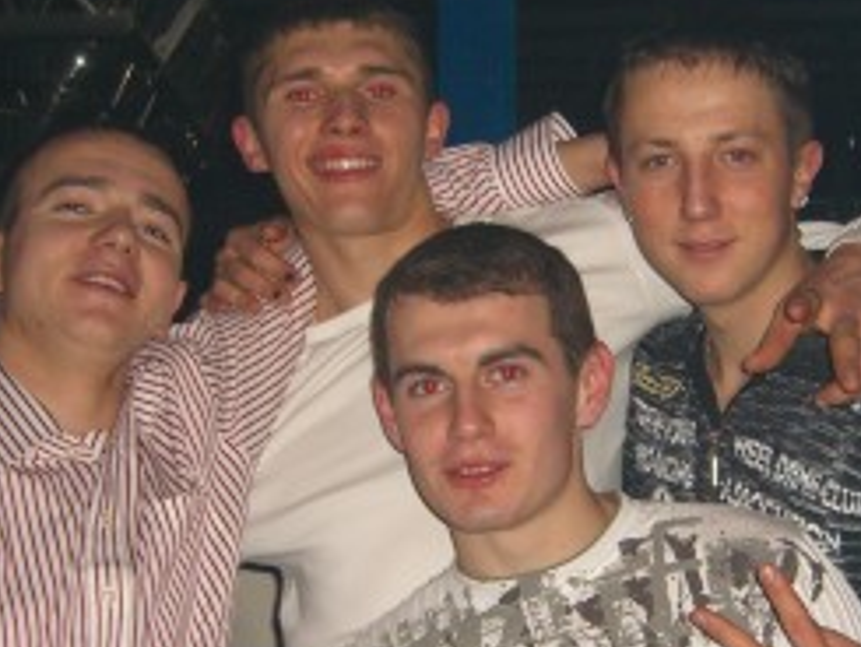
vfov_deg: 15.9
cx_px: 580
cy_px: 454
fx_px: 2314
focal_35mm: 93
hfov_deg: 21.0
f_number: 2.8
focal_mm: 7.9
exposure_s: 1/60
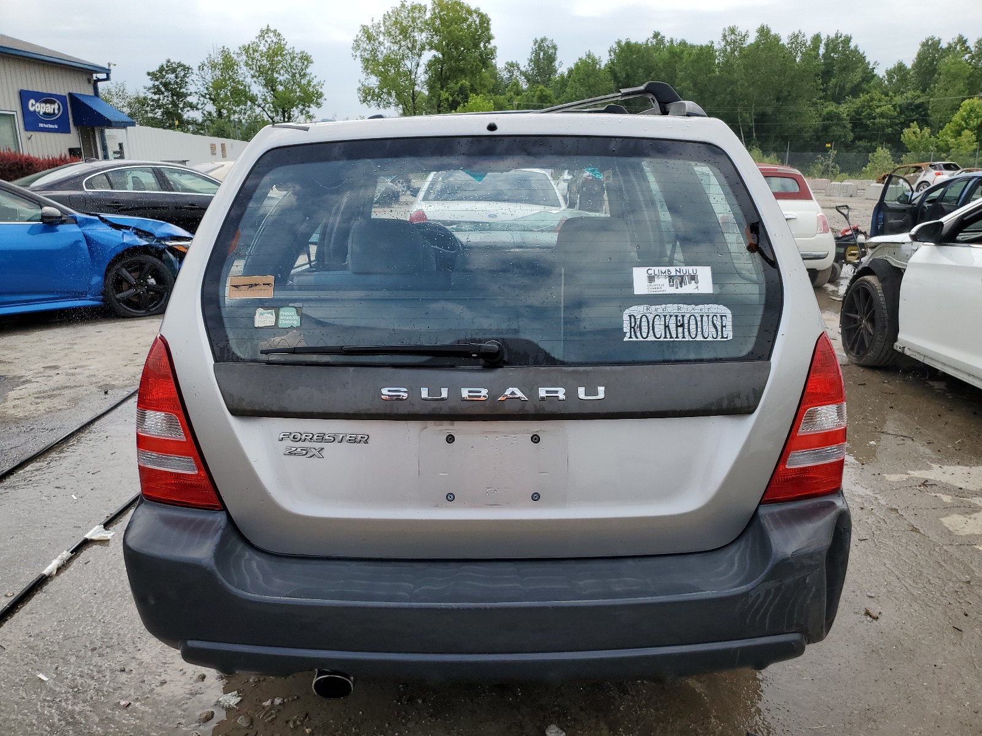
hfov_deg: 67.3
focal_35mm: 26
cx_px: 491
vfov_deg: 53.1
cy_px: 368
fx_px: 738
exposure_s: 1/3333
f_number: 1.5
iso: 50
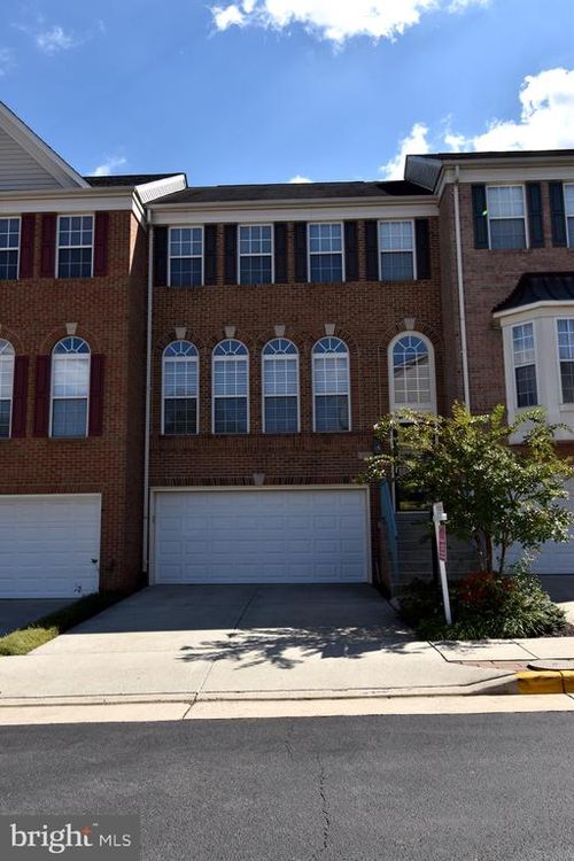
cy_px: 430
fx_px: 717
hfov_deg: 43.6
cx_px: 287
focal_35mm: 30
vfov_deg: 61.9
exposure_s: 1/400
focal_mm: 20
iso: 200
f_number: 10
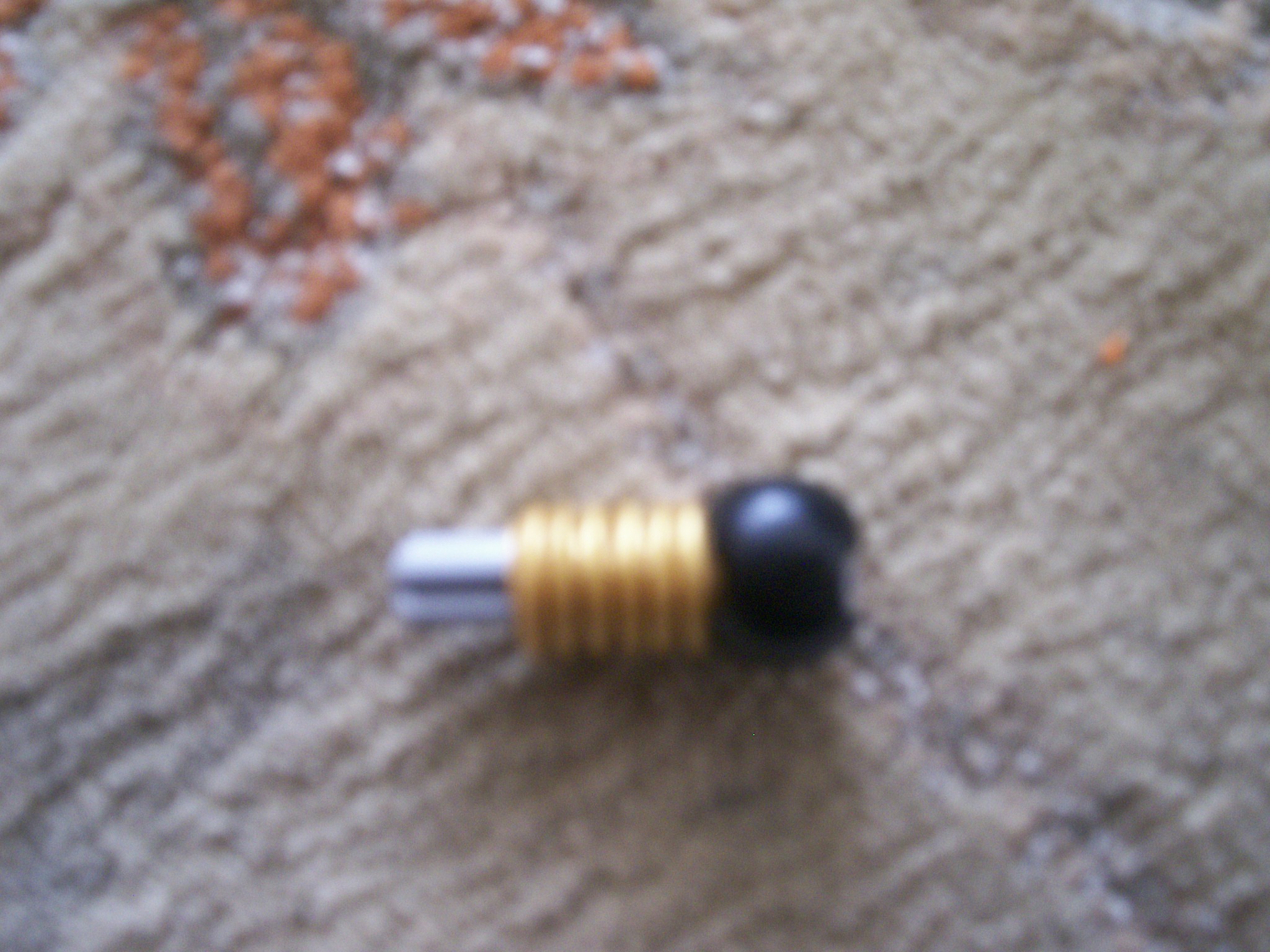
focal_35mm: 36
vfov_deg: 39.7
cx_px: 635
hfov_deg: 51.4
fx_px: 1321
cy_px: 476
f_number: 4.5
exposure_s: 1/8.63
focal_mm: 5.9
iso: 140
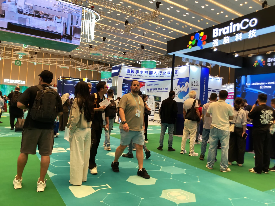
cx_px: 138
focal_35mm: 28
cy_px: 103
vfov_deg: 49.7
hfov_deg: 63.4
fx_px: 222
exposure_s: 1/100
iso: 40
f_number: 1.8
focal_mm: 3.99
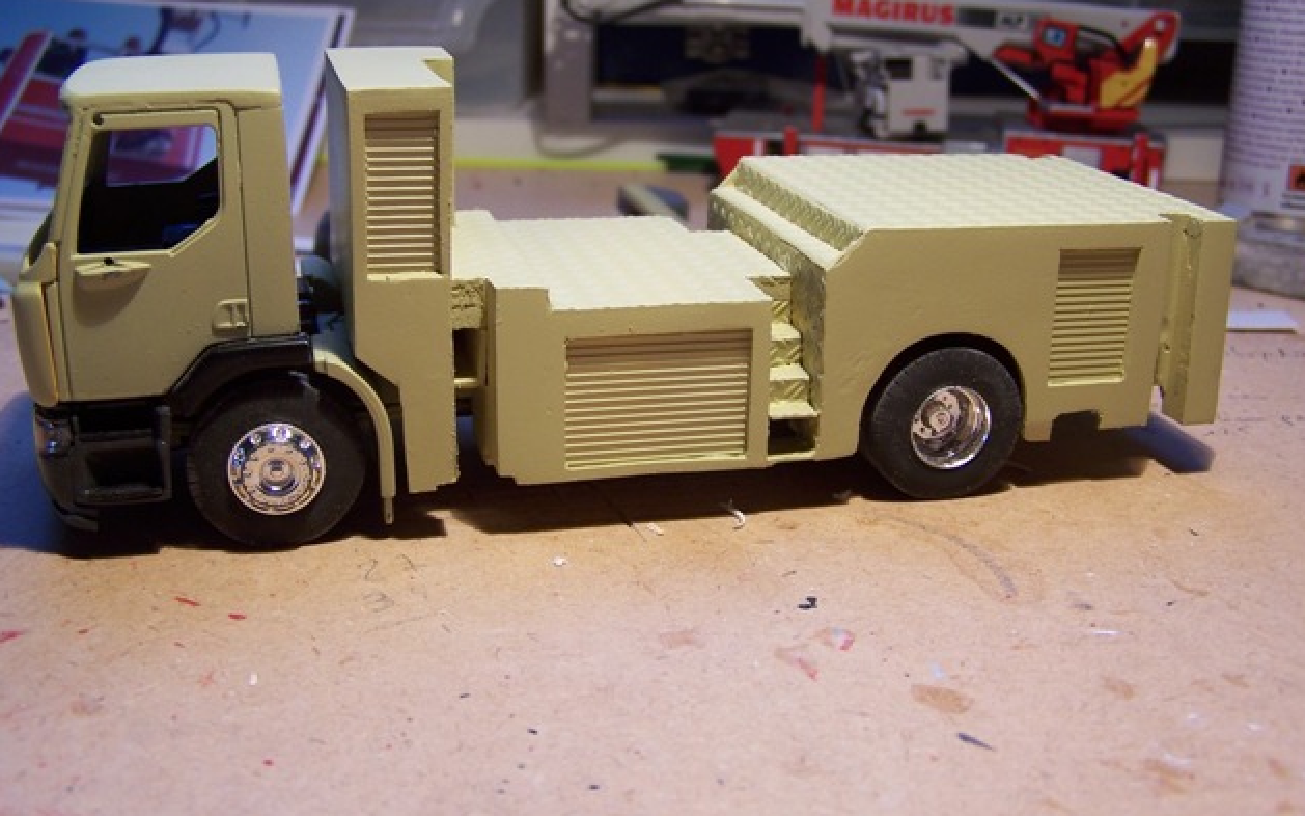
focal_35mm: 41
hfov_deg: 48.2
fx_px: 1458
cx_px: 660
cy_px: 353
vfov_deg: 31.2
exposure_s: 1/45
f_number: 2.8
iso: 80
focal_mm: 6.3
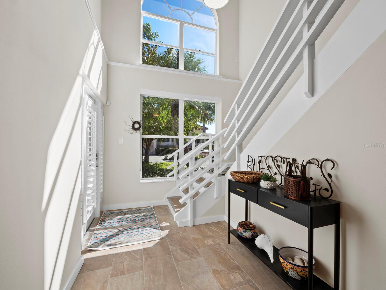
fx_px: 156
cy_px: 145
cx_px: 193
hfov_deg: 102.0
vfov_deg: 85.7
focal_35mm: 14
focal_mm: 7
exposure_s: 1/10
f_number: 13
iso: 320
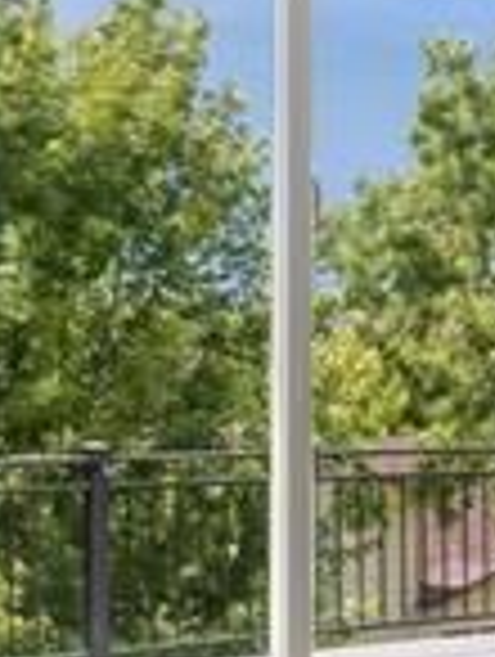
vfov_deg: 19.4
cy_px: 423
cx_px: 1174
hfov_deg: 12.0
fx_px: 1920
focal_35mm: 101
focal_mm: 15
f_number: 11
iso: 100
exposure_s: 1/10
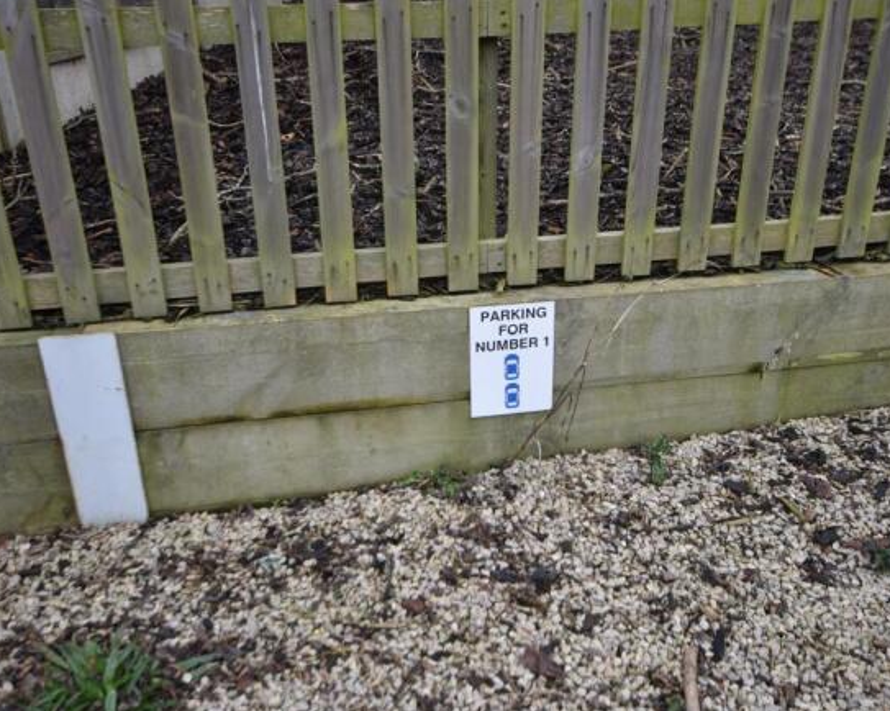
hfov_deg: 52.8
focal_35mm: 34
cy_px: 356
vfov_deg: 43.3
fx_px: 895
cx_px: 476
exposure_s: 1/60
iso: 100
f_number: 4
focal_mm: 20
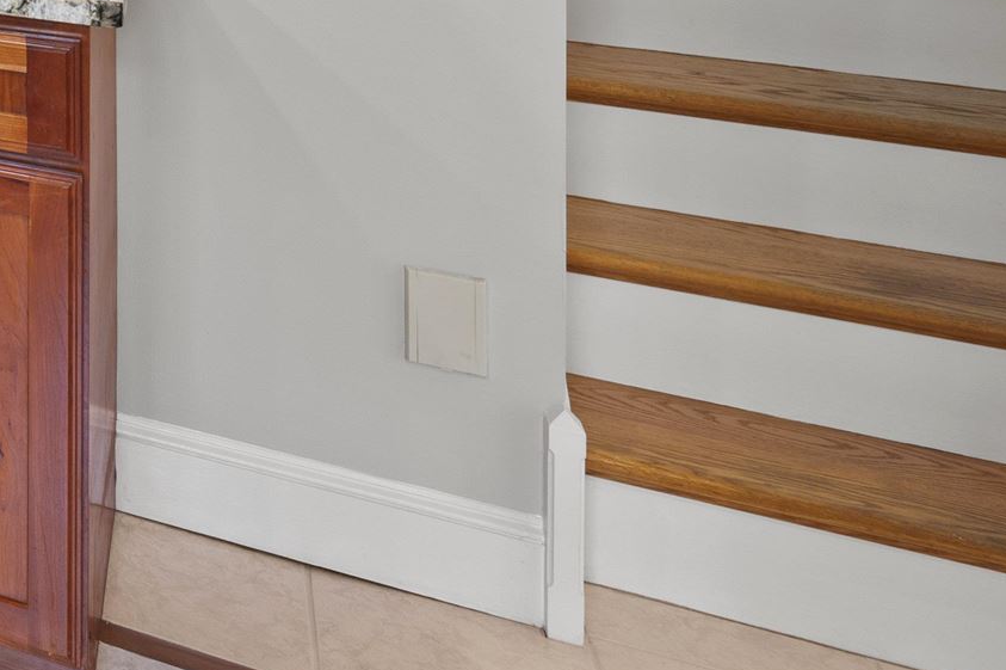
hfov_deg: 23.4
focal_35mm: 53
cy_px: -347
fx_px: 1475
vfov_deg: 21.3
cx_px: -727
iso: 250
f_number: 7.1
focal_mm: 14.5
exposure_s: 2.5
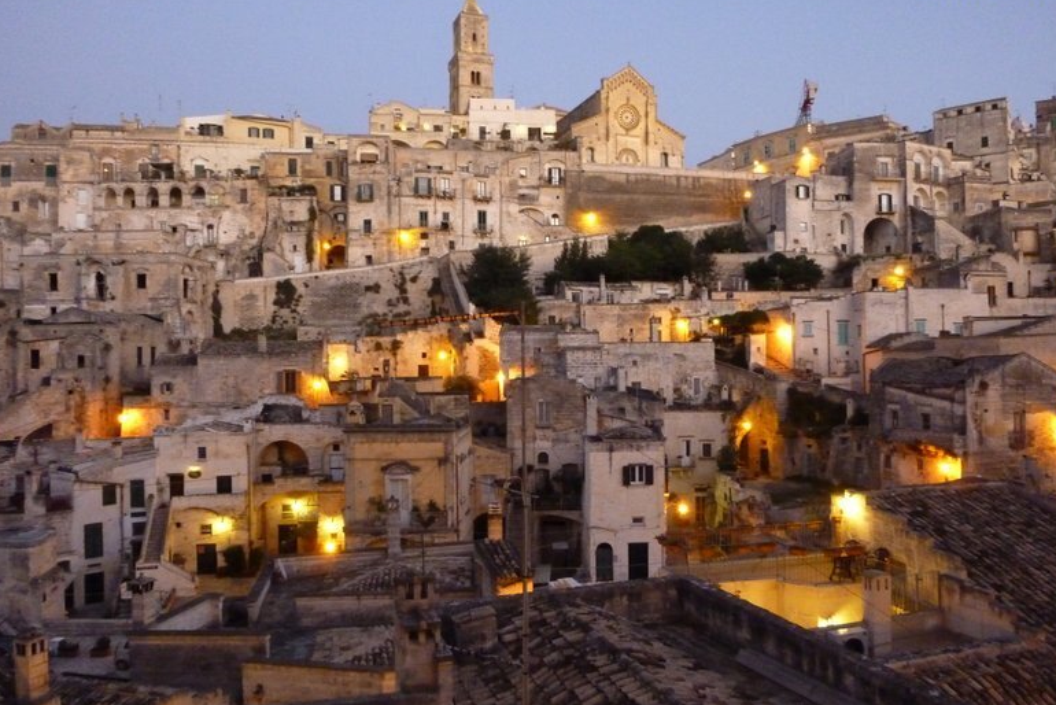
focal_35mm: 27
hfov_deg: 67.3
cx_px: 543
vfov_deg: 48.0
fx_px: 792
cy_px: 352
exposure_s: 1/10
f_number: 3.3
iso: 800
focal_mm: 4.5
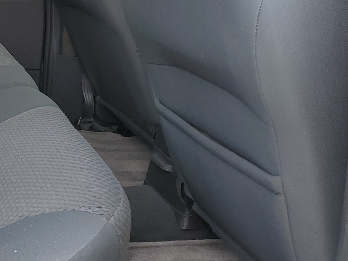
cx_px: 21
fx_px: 633
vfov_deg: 23.1
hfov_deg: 29.2
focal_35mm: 63
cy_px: 76
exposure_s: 1/370
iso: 50
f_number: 1.5
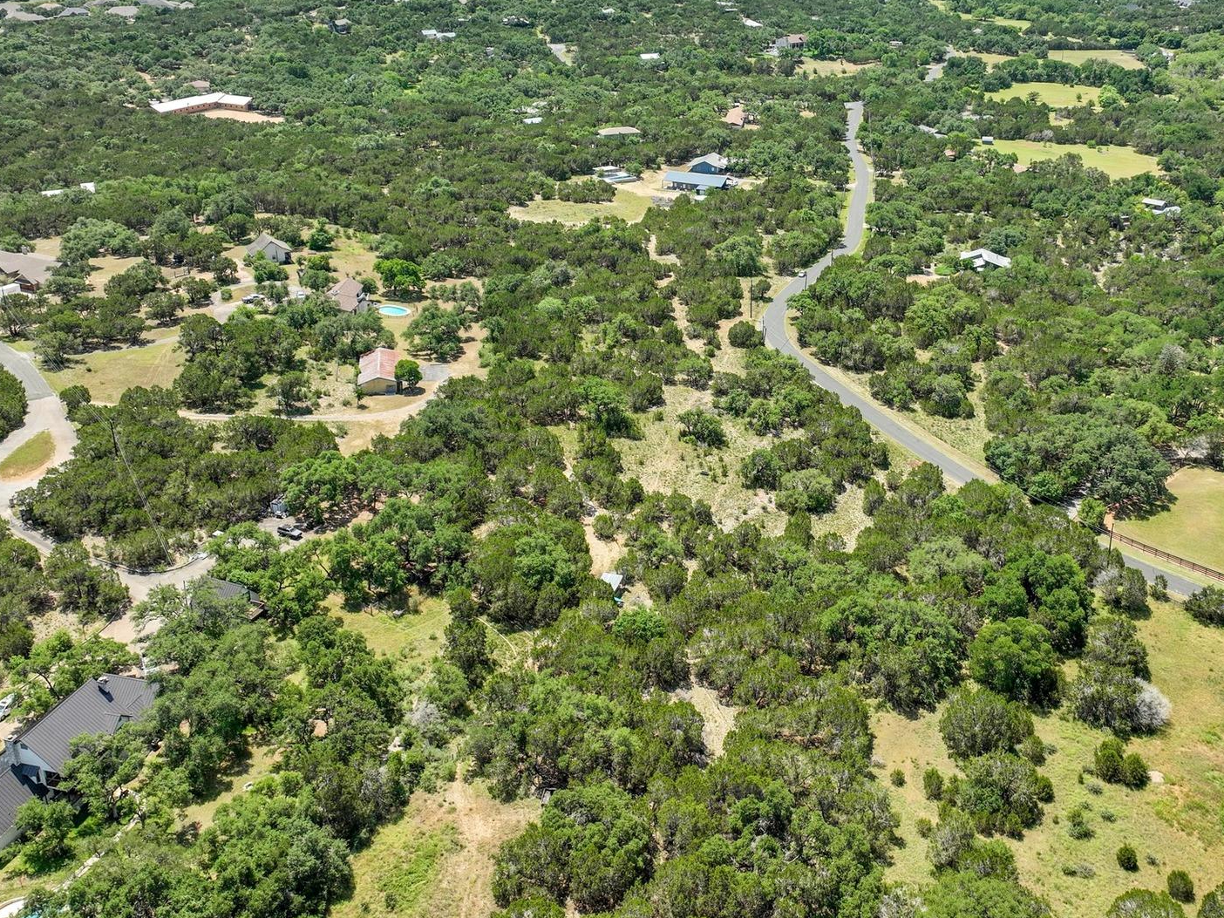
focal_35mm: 35
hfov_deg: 52.4
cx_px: 705
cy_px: 318
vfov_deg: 40.3
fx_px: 1238
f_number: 2.8
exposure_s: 1/1600
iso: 100
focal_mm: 12.29
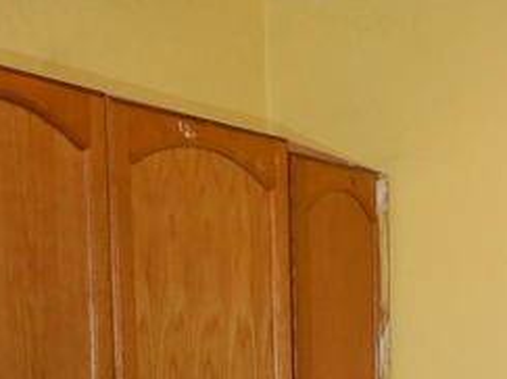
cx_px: 348
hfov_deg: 19.4
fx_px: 1479
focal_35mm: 101
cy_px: 681
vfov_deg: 13.2
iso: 200
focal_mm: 4.3
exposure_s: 1/30
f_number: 3.4
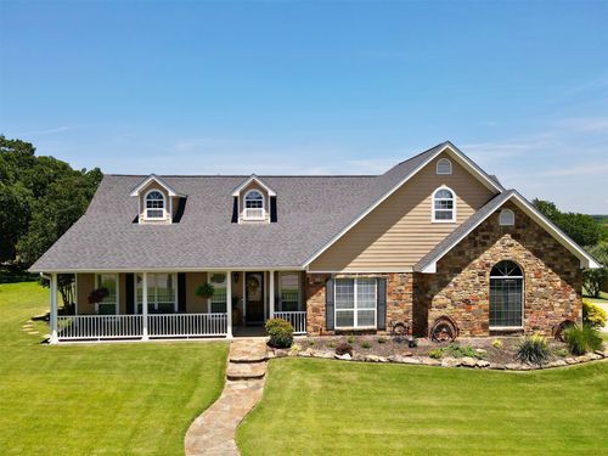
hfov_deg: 71.6
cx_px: 304
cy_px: 228
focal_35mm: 24
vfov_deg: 56.8
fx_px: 422
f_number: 2.8
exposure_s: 1/640
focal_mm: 4.5
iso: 100
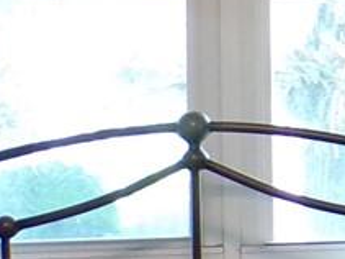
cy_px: 149
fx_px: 1813
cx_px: 1006
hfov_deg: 9.0
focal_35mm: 182
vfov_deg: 8.2
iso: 239
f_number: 3
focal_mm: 4.3
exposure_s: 1/17
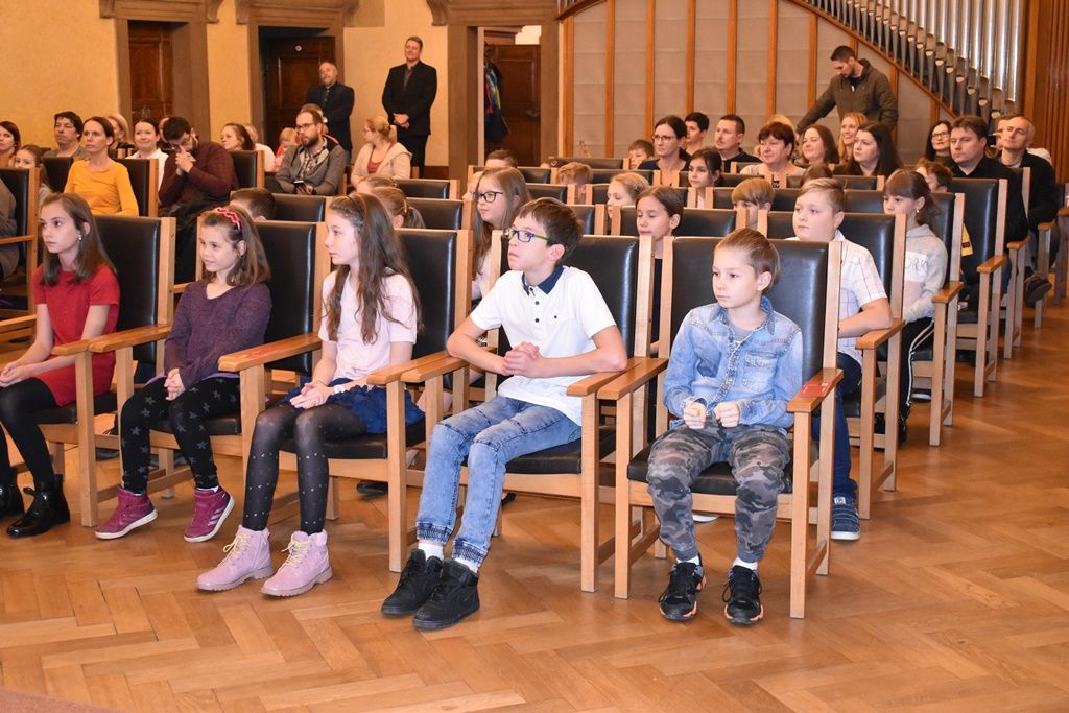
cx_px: 534
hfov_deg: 38.9
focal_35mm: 51
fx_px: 1515
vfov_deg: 26.5
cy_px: 356
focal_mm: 34
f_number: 4.5
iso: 3200
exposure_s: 1/60
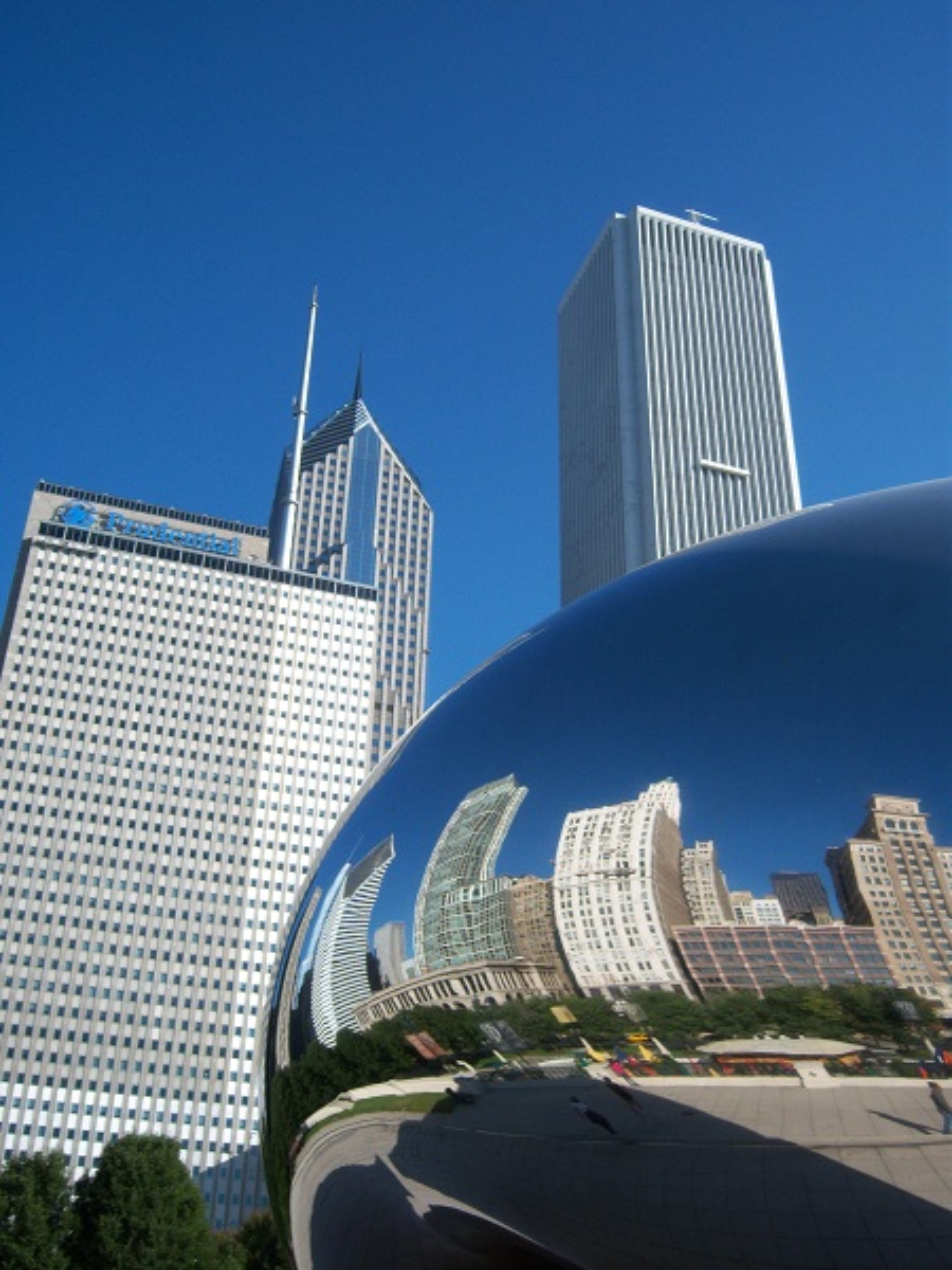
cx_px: 476
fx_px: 1320
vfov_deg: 51.4
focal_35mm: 36
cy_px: 635
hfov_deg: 39.7
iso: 80
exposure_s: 1/500
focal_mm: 7.5
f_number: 4.8
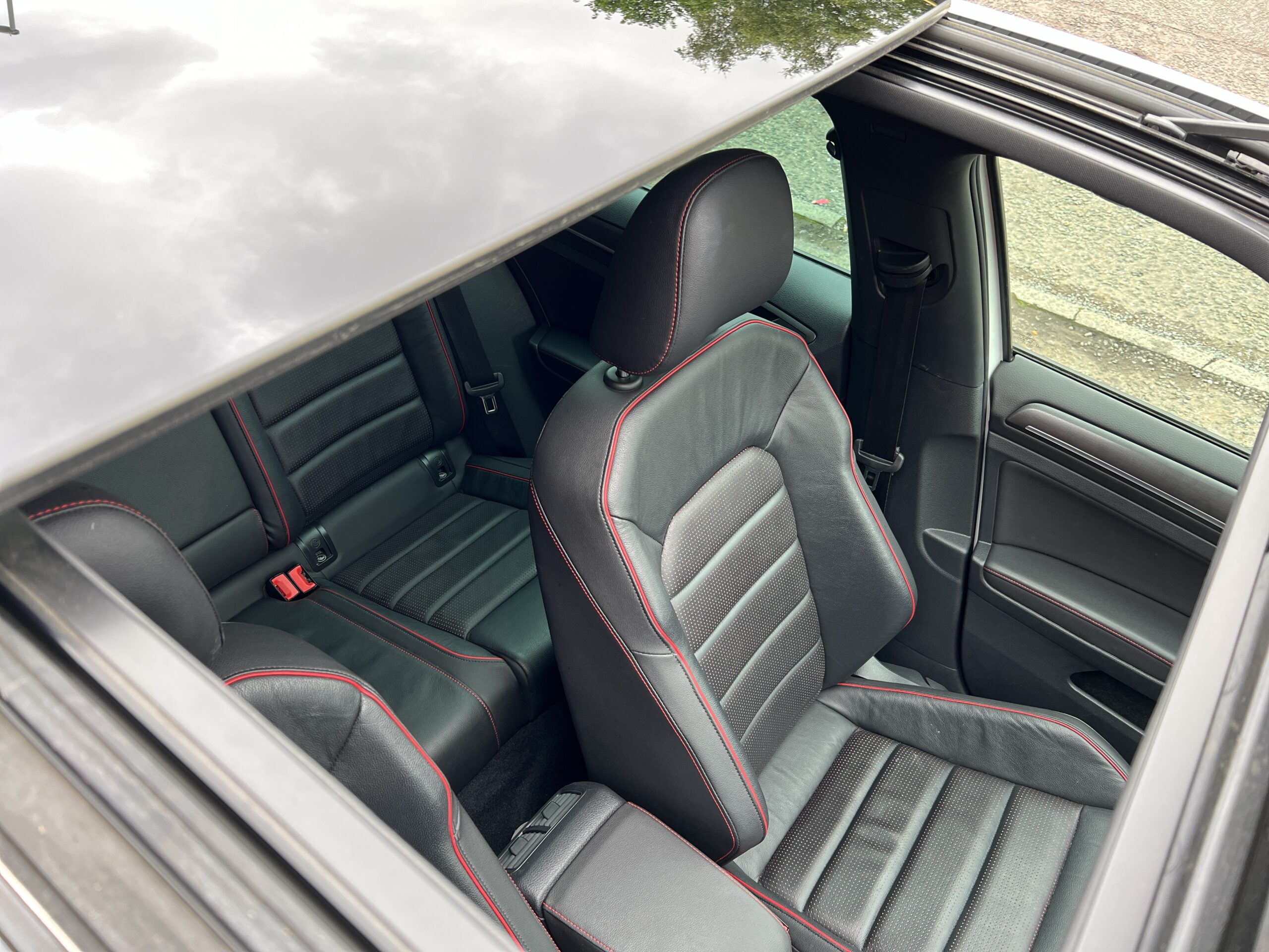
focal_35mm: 26
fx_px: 953
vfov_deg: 53.1
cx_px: 634
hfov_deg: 67.3
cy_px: 476
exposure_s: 1/121
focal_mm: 5.7
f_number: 1.5
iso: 125
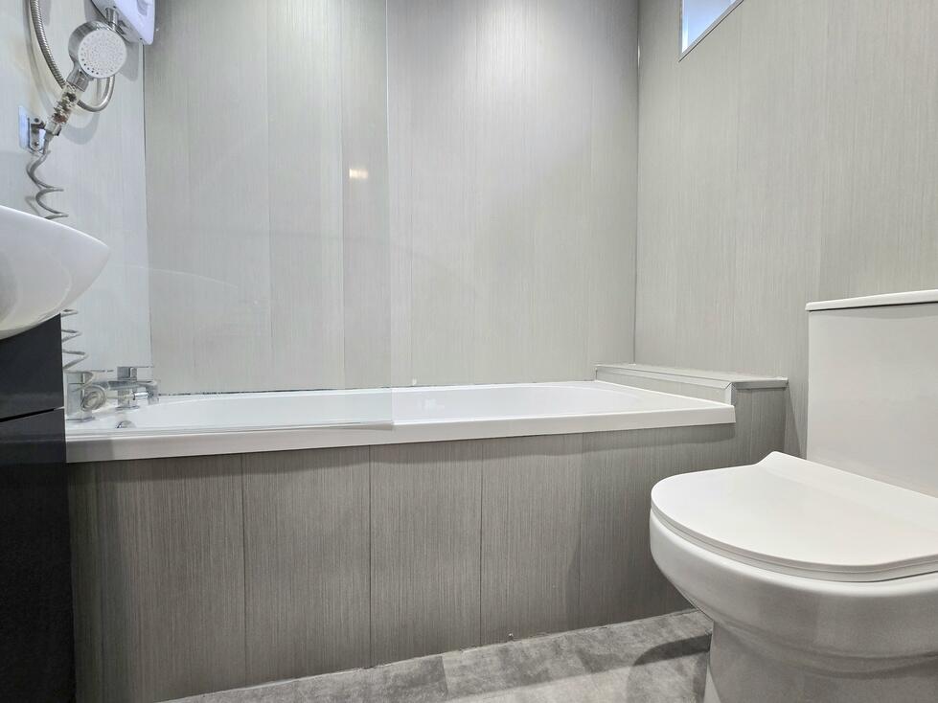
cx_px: 469
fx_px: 352
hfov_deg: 106.2
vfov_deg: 89.9
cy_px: 352
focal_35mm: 13
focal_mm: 2.2
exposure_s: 1/50.3
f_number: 2.2
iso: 100
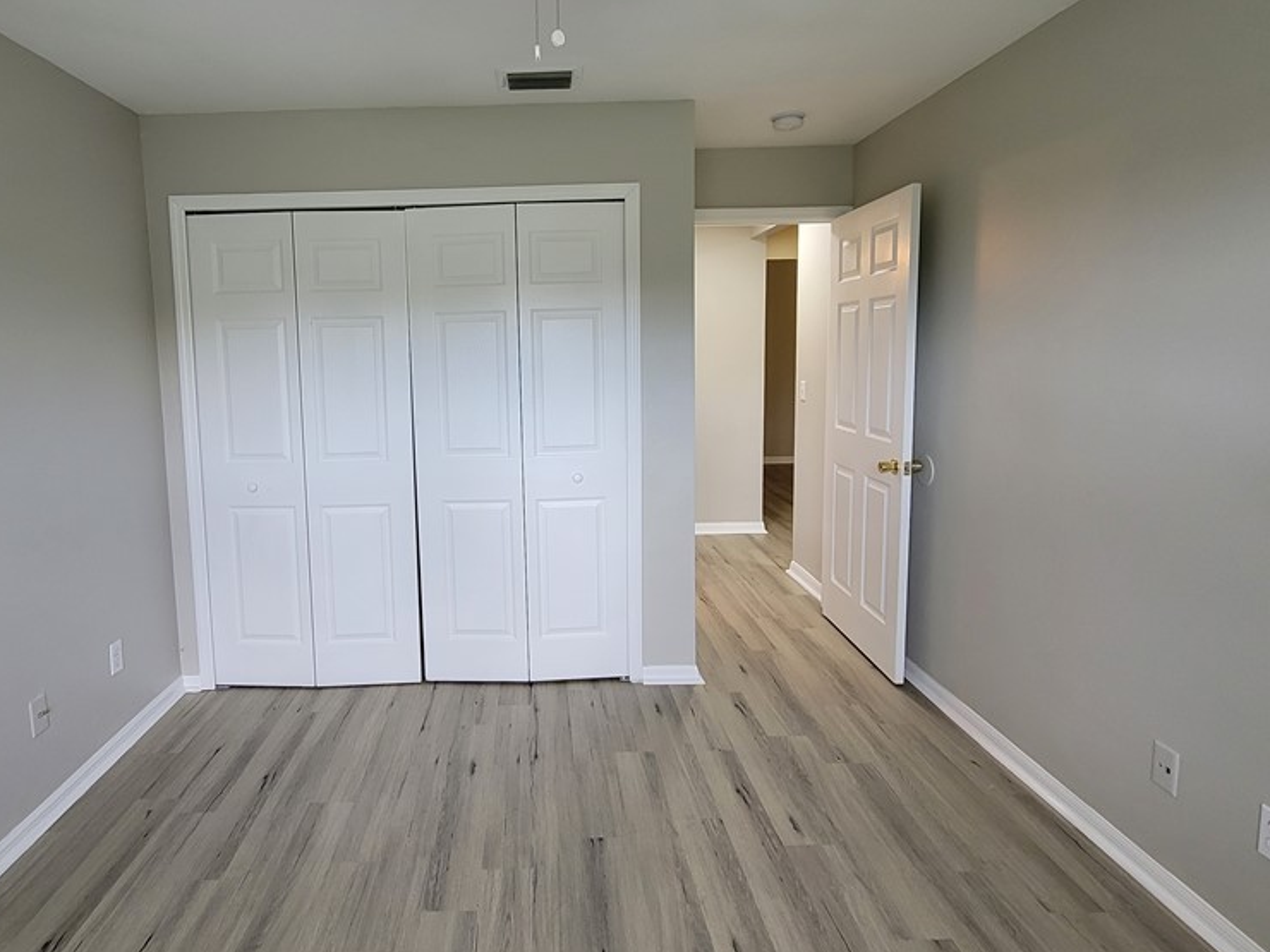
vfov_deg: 71.4
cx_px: 529
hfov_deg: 87.0
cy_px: 422
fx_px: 660
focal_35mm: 18
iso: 200
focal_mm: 2.2
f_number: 2.2
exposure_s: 1/60
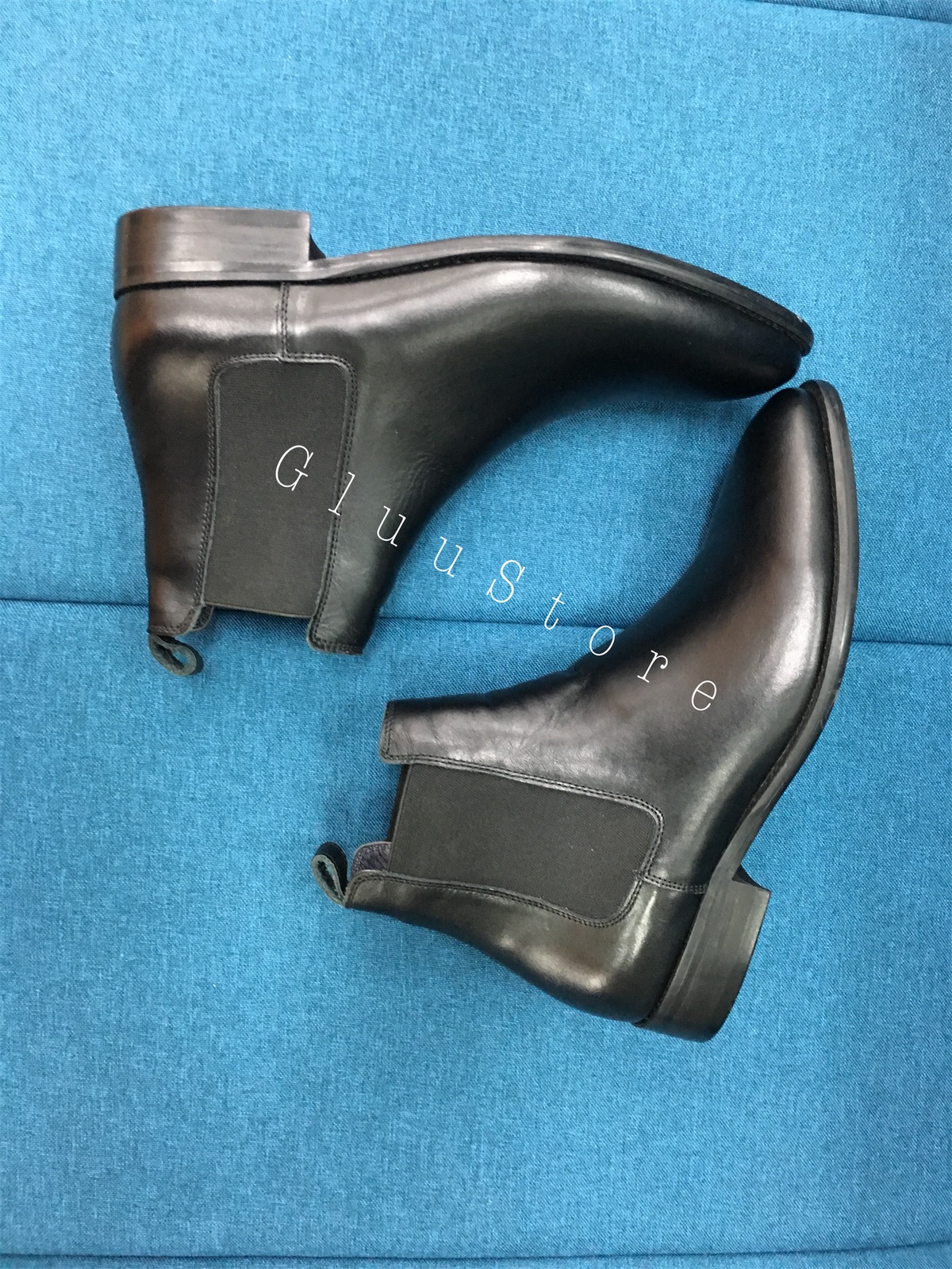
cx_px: 476
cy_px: 634
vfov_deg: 61.7
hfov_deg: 48.2
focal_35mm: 29
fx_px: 1063
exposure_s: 1/17
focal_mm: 4.15
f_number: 2.2
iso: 200
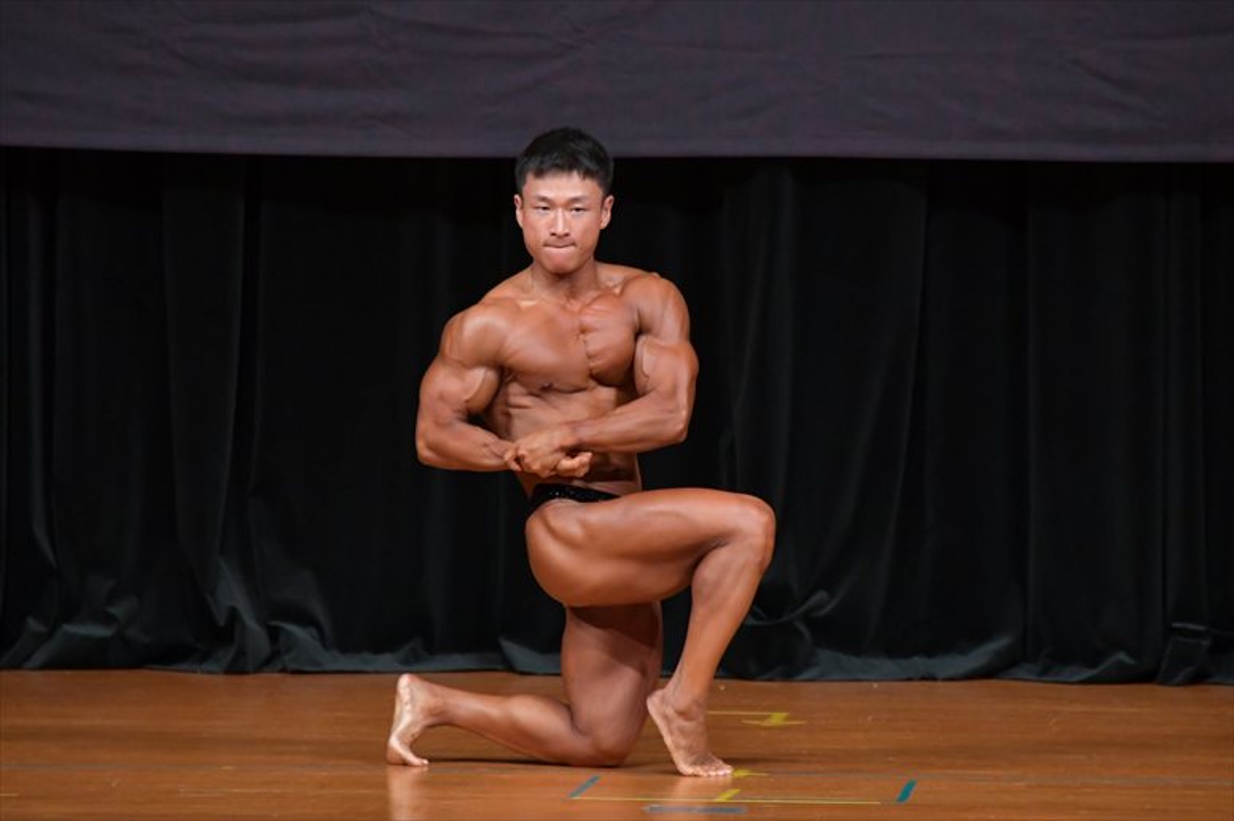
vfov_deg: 3.7
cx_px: 617
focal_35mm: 375
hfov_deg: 5.5
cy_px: 410
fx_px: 12848
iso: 4000
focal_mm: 250
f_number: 5.6
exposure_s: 1/400
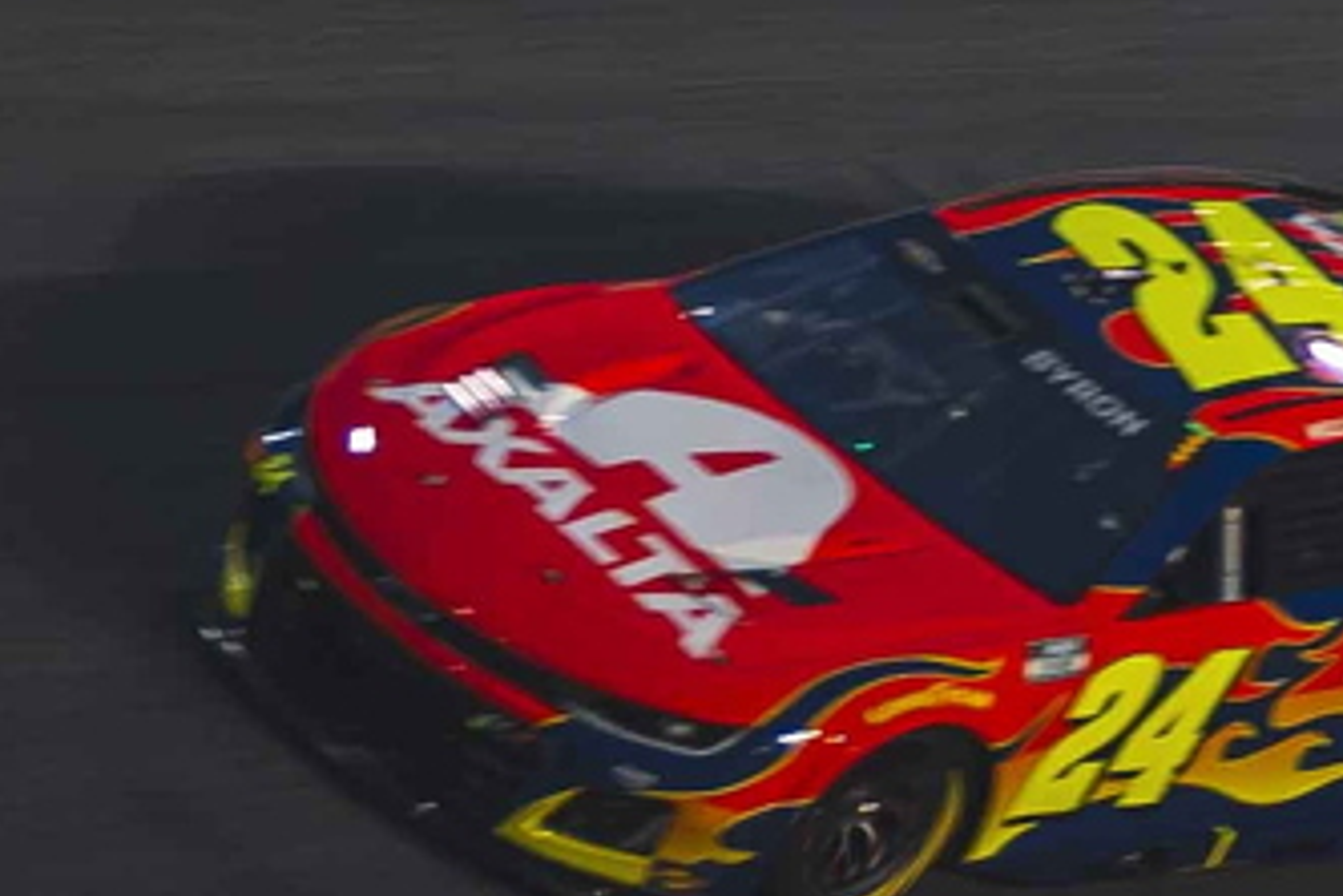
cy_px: -143
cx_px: 4577
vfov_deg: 2.6
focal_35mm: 525
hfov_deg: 3.8
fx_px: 19584
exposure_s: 1/400
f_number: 2.8
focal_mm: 70
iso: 1250
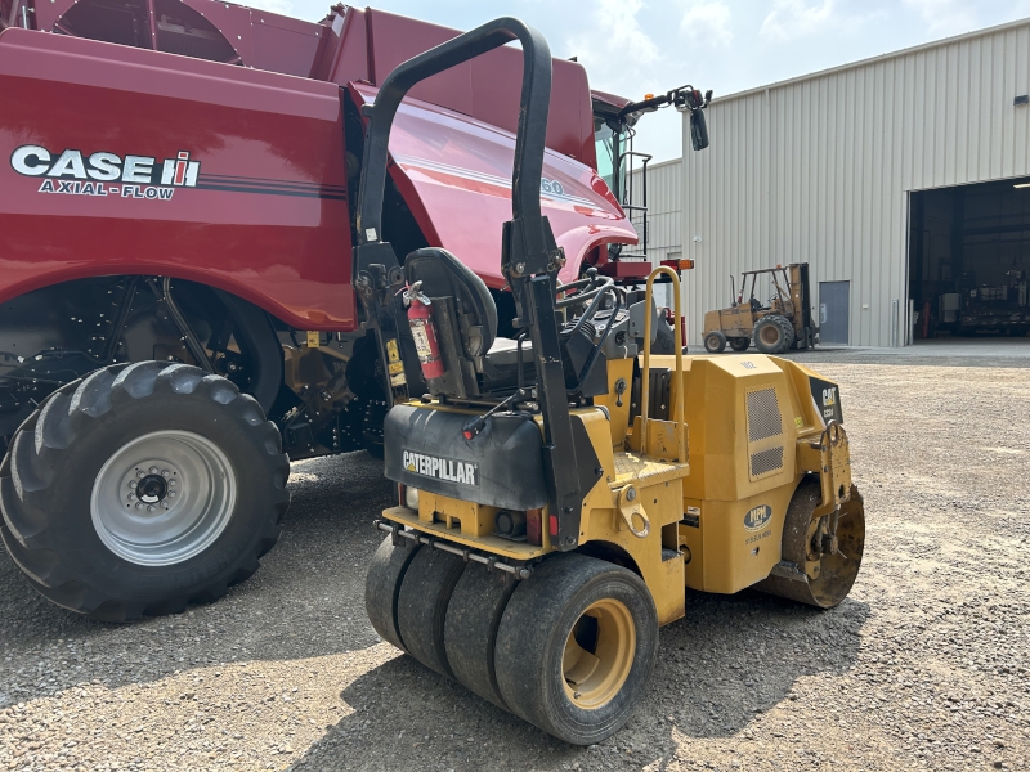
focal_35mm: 26
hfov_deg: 67.3
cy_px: 386
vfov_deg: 53.1
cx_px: 515
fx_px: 774
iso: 50
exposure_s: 1/1645
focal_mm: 5.7
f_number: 1.5
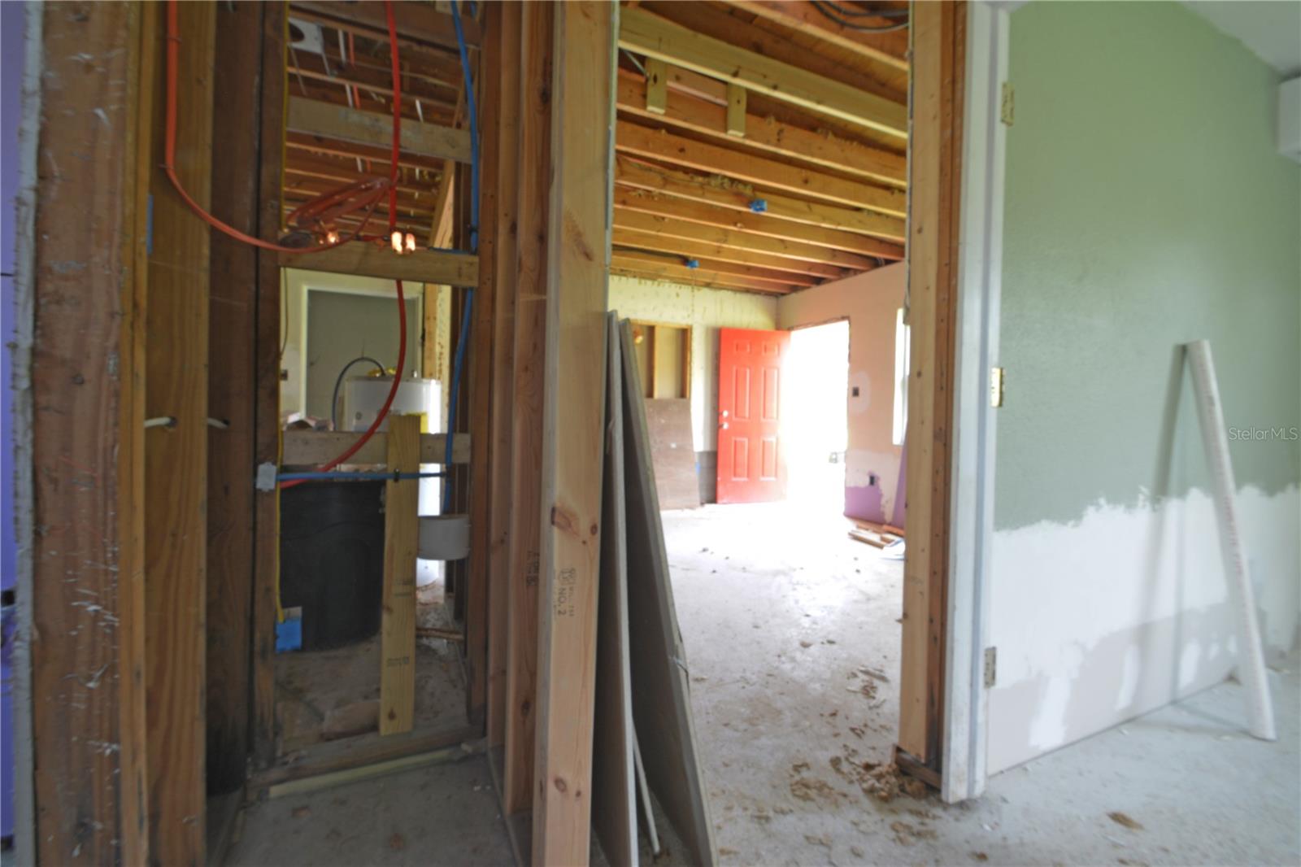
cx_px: 650
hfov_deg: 100.4
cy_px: 434
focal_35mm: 15
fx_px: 542
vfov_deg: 77.3
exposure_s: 2.5
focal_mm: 10
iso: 160
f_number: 14
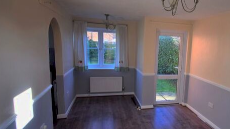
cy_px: 74
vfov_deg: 47.6
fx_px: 146
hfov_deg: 73.0
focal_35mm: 24
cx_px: 161
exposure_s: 1/80
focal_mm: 10
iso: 100
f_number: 4.5
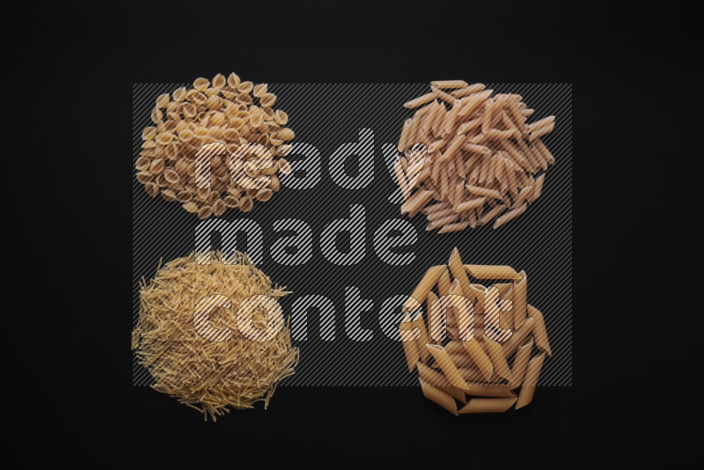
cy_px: 235
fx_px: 978
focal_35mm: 50
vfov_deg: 27.0
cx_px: 352
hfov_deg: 39.6
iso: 100
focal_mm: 50
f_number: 8
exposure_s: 1/100
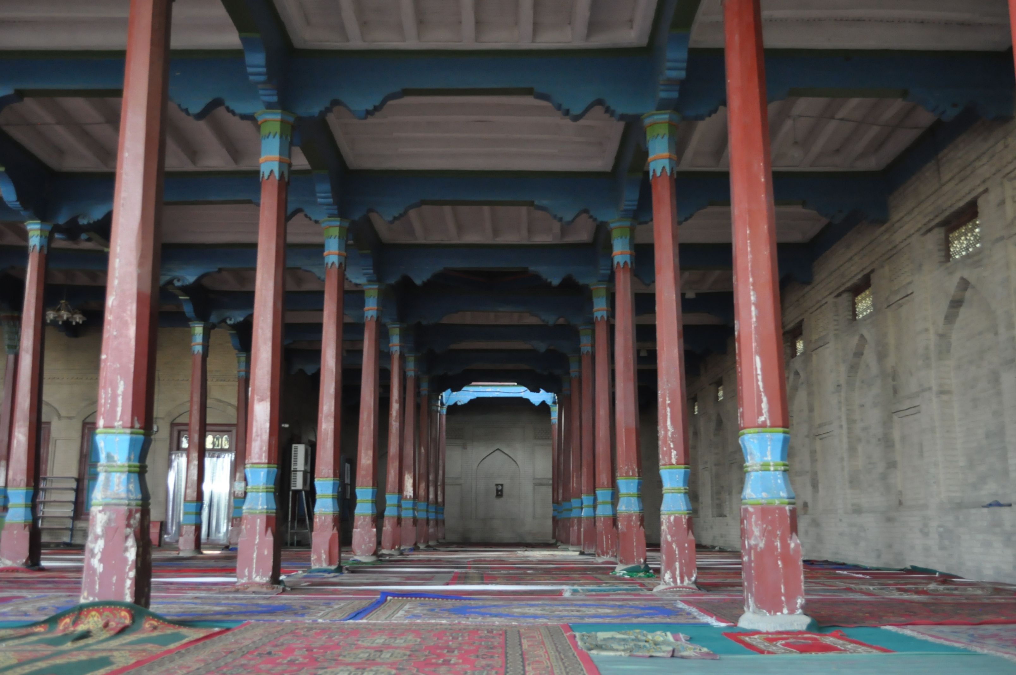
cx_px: 508
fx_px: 1015
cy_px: 338
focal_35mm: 36
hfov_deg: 53.2
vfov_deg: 36.8
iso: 1600
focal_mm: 24
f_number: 4
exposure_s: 1/30
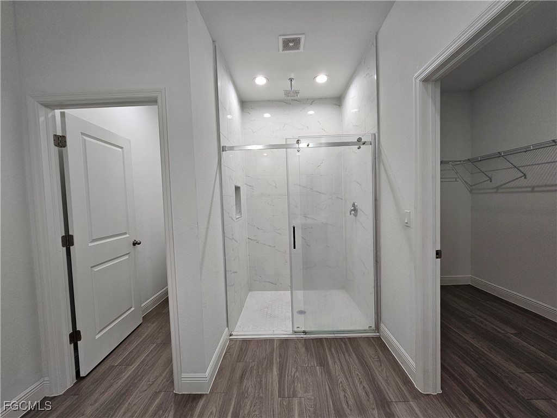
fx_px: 209
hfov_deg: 106.2
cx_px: 278
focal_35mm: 13
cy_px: 209
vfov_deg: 89.9
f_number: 2.2
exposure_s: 1/60
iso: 80
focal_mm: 2.2
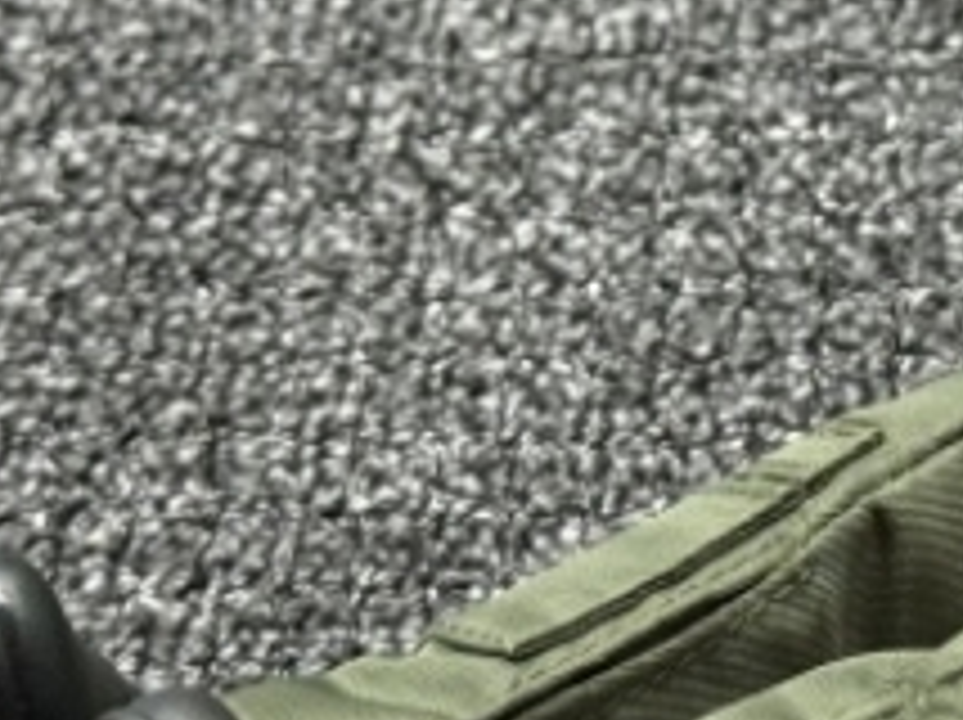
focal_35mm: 191
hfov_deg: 10.1
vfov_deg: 7.7
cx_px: 1278
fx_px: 5308
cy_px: -88
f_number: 1.78
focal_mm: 6.76
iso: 125
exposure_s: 1/50
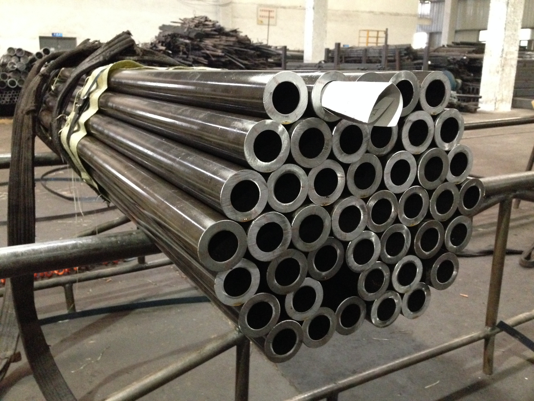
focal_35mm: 33
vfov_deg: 42.9
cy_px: 200
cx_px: 267
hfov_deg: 55.4
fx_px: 509
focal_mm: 4.12
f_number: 2.4
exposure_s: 1/15
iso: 800
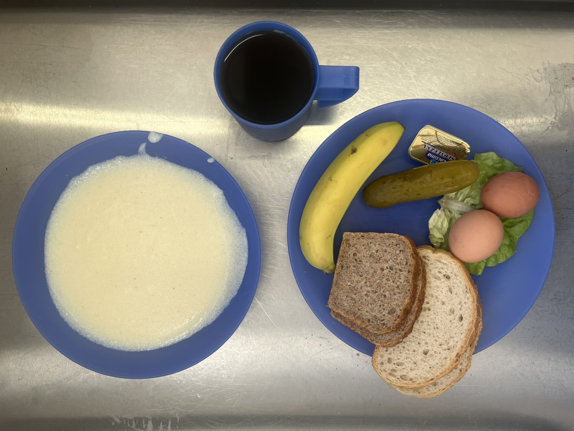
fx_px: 431
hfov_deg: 67.3
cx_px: 287
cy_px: 216
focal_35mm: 26
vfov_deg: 53.1
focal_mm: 5.1
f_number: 1.6
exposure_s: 1/100
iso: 40
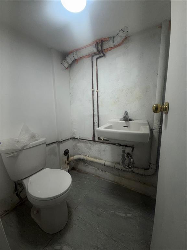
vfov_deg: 102.1
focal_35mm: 14
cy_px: 125
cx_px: 94
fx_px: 101
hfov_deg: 85.7
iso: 50
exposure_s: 1/129
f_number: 2.2
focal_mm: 2.22
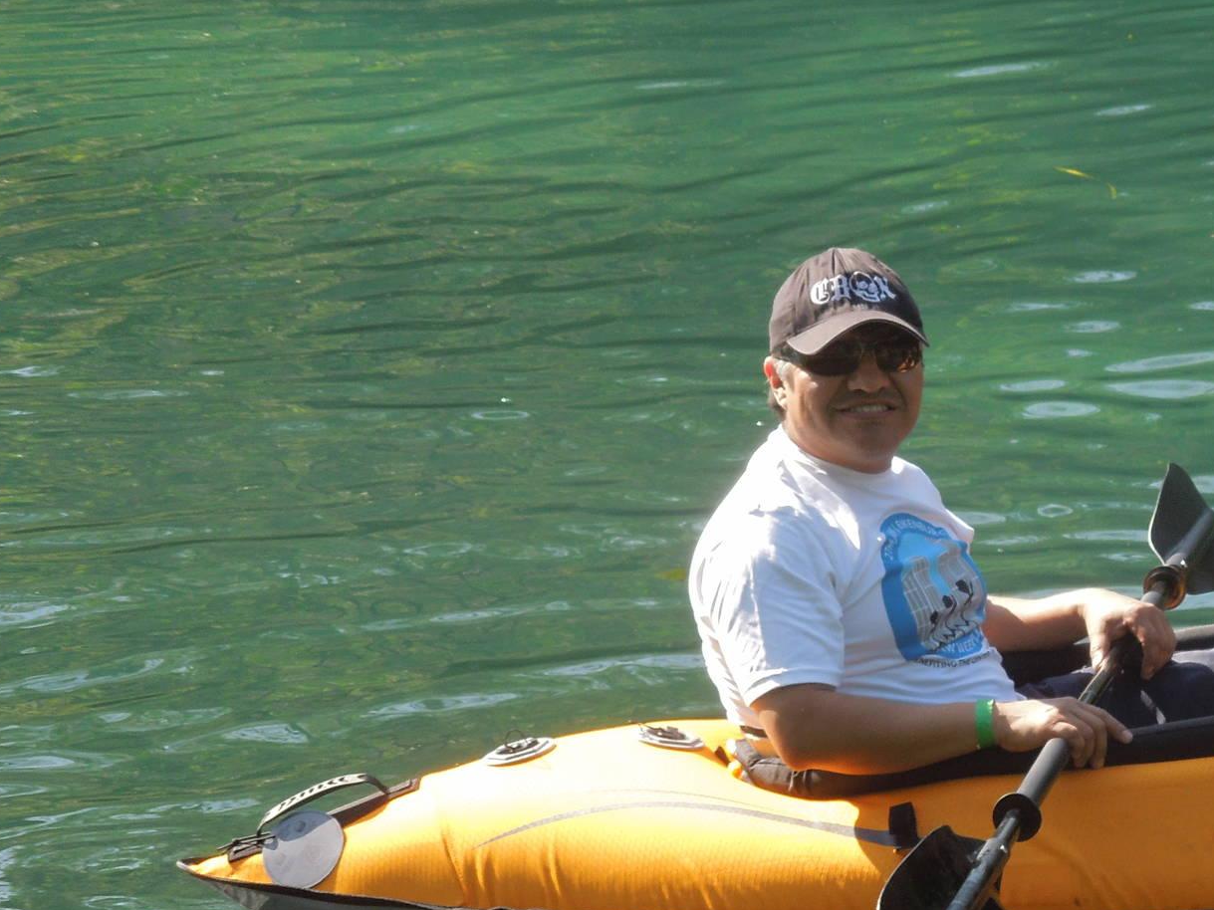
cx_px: 1182
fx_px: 8556
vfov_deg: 6.1
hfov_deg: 8.1
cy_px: 533
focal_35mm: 244
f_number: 4.8
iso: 100
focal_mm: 21.5
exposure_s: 1/160
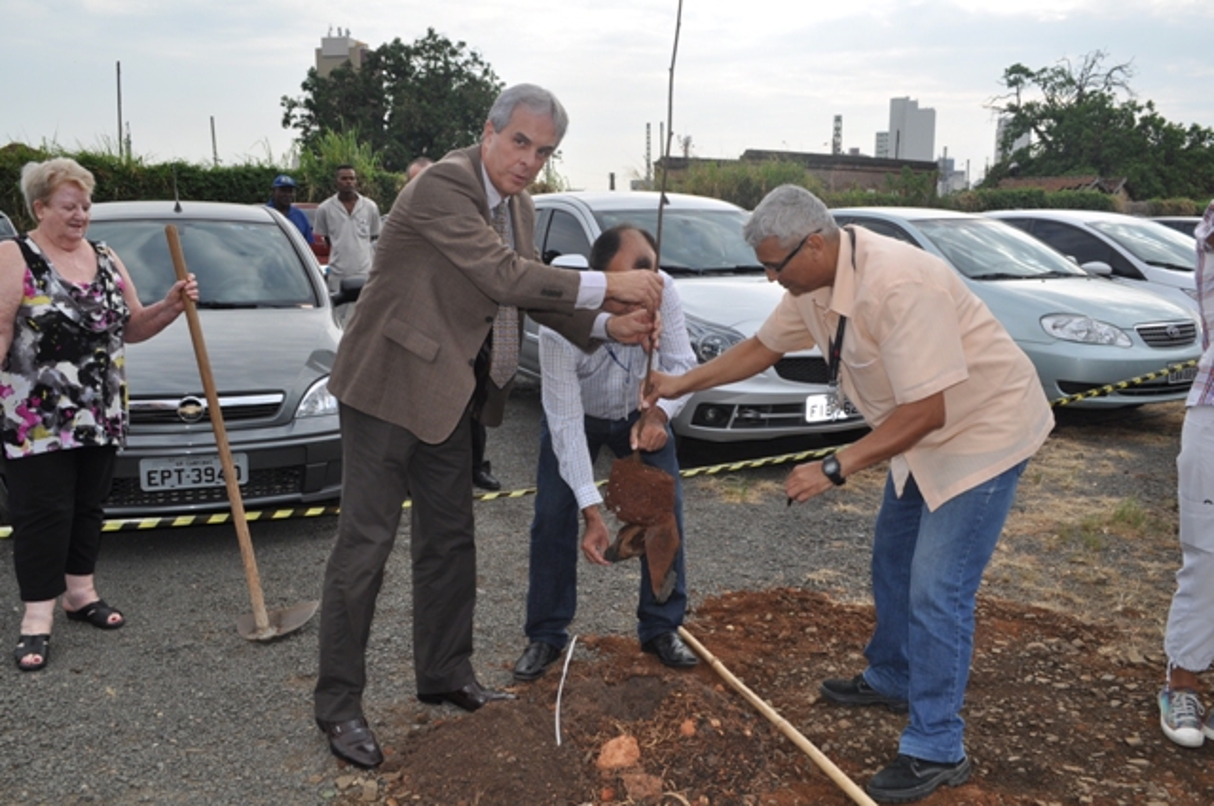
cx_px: 607
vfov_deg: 39.9
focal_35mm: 33
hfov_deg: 57.3
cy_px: 403
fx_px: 1111
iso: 200
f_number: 9
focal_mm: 22
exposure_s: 1/200
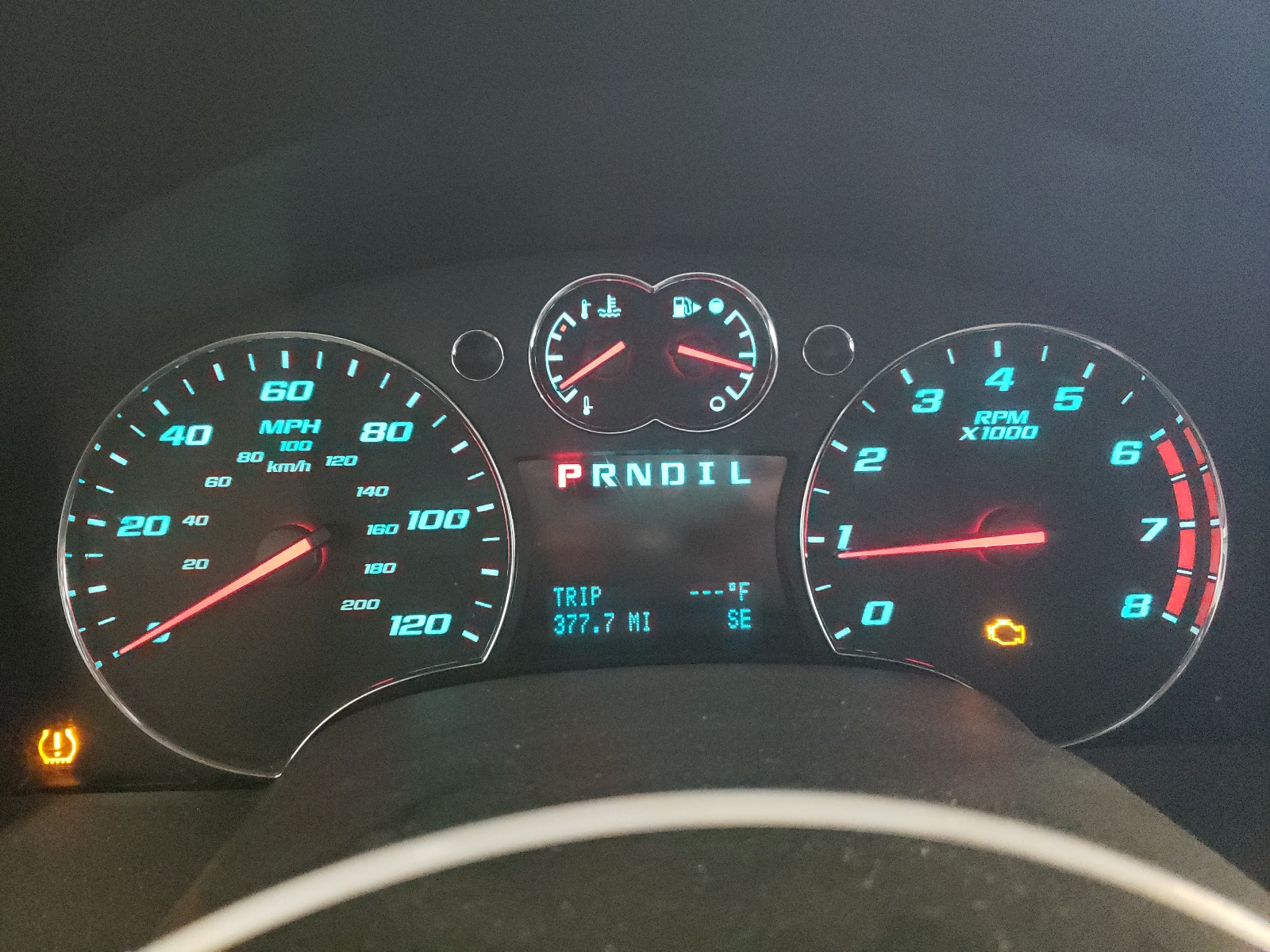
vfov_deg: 53.1
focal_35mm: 26
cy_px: 476
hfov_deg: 67.3
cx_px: 635
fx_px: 954
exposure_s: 1/24
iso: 1040
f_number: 1.5
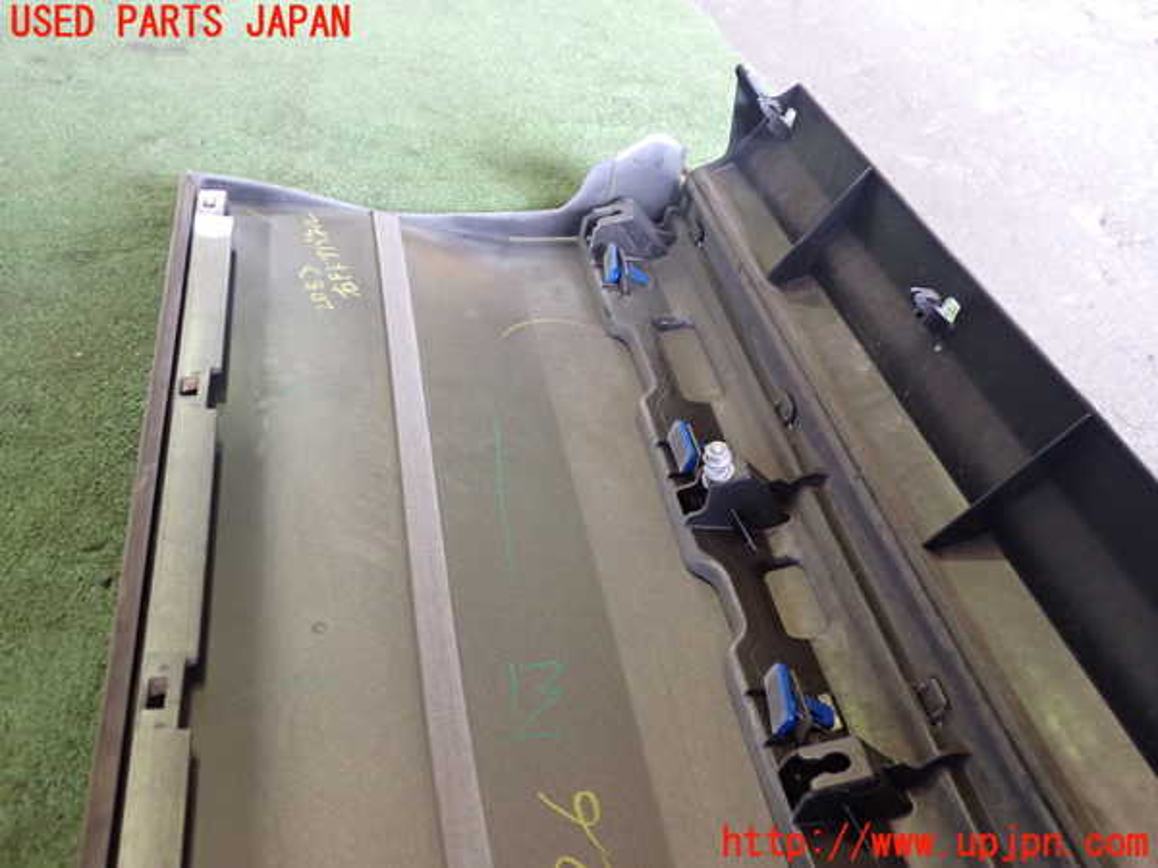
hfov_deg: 60.0
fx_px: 1004
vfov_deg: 46.8
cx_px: 579
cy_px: 434
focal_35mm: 30
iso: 400
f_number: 2.3
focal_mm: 5.4
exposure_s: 1/30
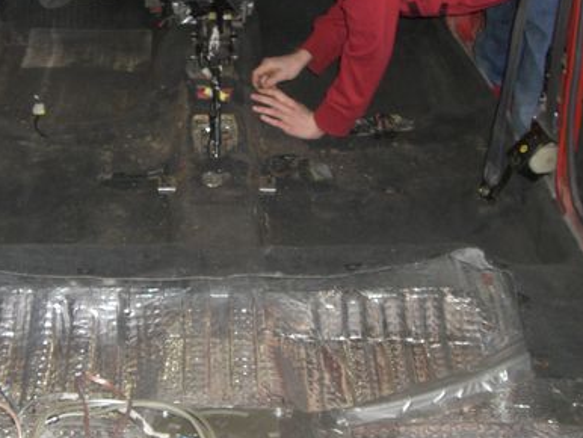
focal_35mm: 63
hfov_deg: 30.5
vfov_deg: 23.2
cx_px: 210
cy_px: 153
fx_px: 1062
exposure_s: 1/60
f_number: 2.7
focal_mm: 6.2
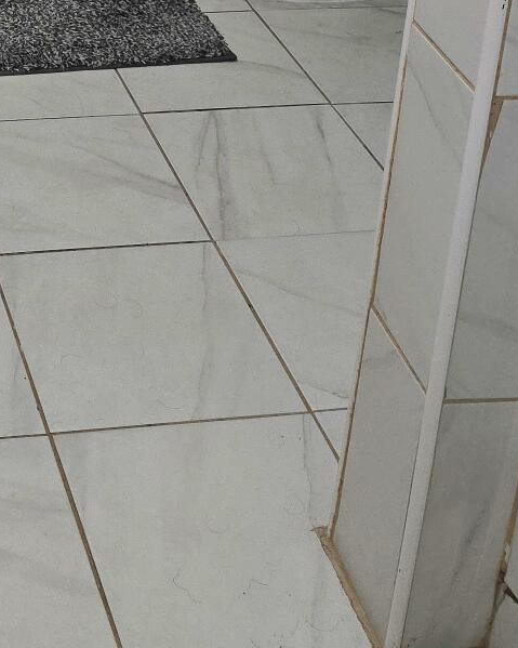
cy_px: -287
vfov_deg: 21.7
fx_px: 1438
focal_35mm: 75
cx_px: -148
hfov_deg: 19.0
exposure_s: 1/60.2
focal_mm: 6.3
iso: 80
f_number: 1.7
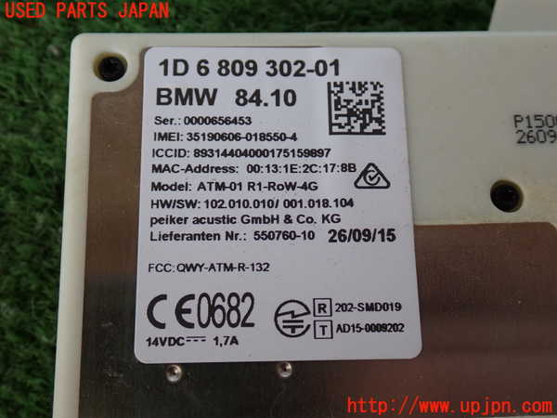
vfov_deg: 35.1
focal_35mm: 41
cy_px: 209
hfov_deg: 45.8
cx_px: 278
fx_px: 660
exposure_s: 1/50
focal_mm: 7.31
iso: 200
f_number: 2.8
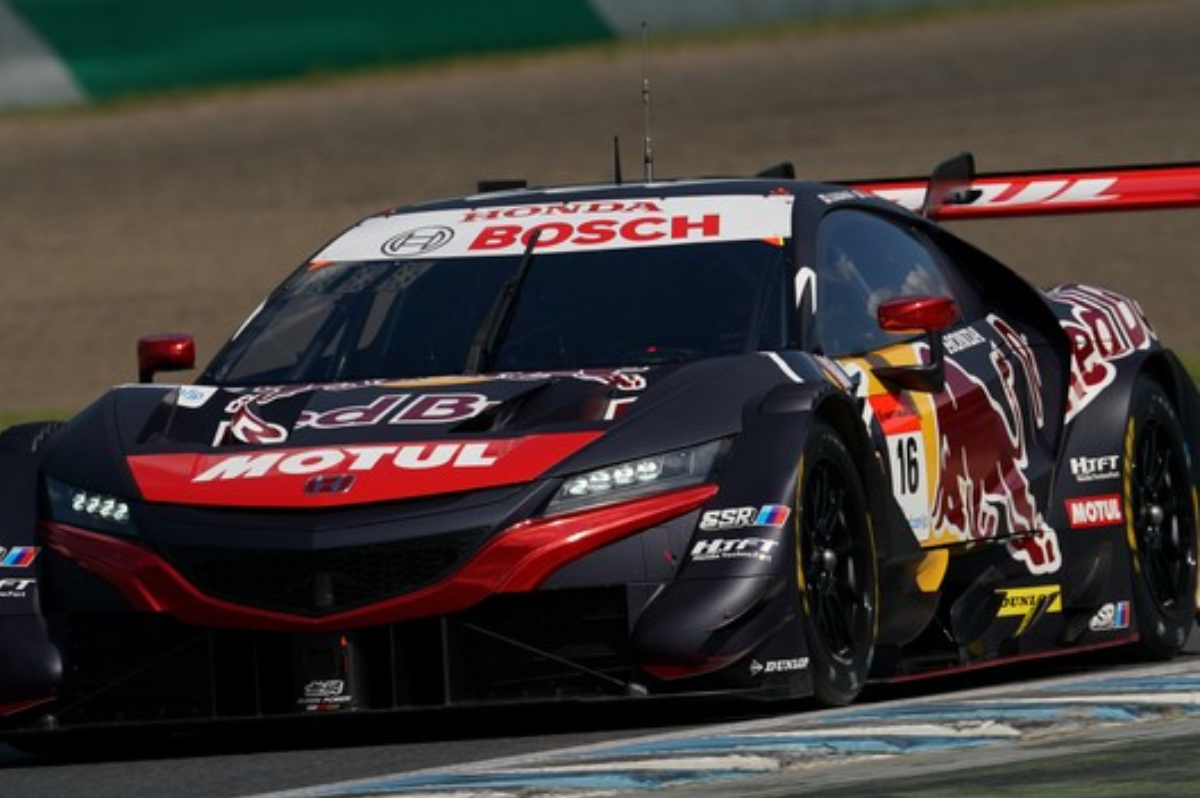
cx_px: 622
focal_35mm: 651
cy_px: 297
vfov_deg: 2.1
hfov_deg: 3.2
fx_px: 21686
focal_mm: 478
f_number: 9
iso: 200
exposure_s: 1/1000
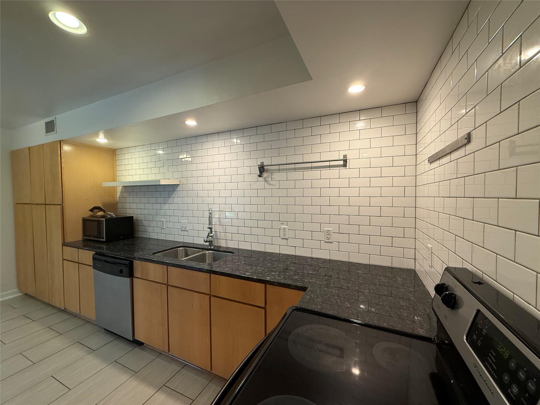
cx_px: 270
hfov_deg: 102.1
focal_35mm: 14
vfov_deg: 85.7
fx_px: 218
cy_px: 202
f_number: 2.2
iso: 200
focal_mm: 2.22
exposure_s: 1/120
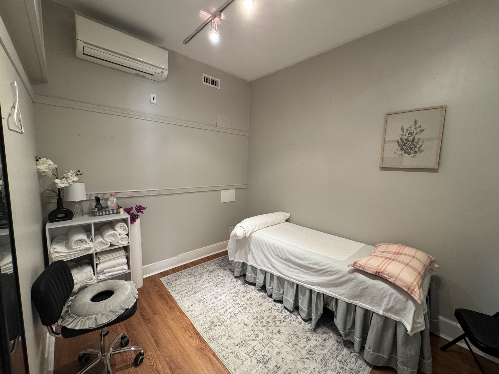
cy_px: 187
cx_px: 250
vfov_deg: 85.7
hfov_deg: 102.1
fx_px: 202
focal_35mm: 14
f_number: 2.2
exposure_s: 1/60
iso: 250
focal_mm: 2.22
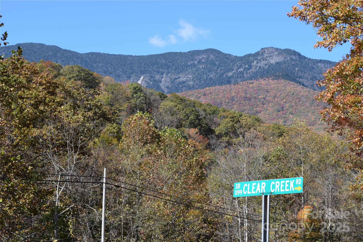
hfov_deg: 24.6
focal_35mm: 82
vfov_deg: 16.6
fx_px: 832
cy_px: 121
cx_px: 182
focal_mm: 55
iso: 200
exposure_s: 1/250
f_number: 8
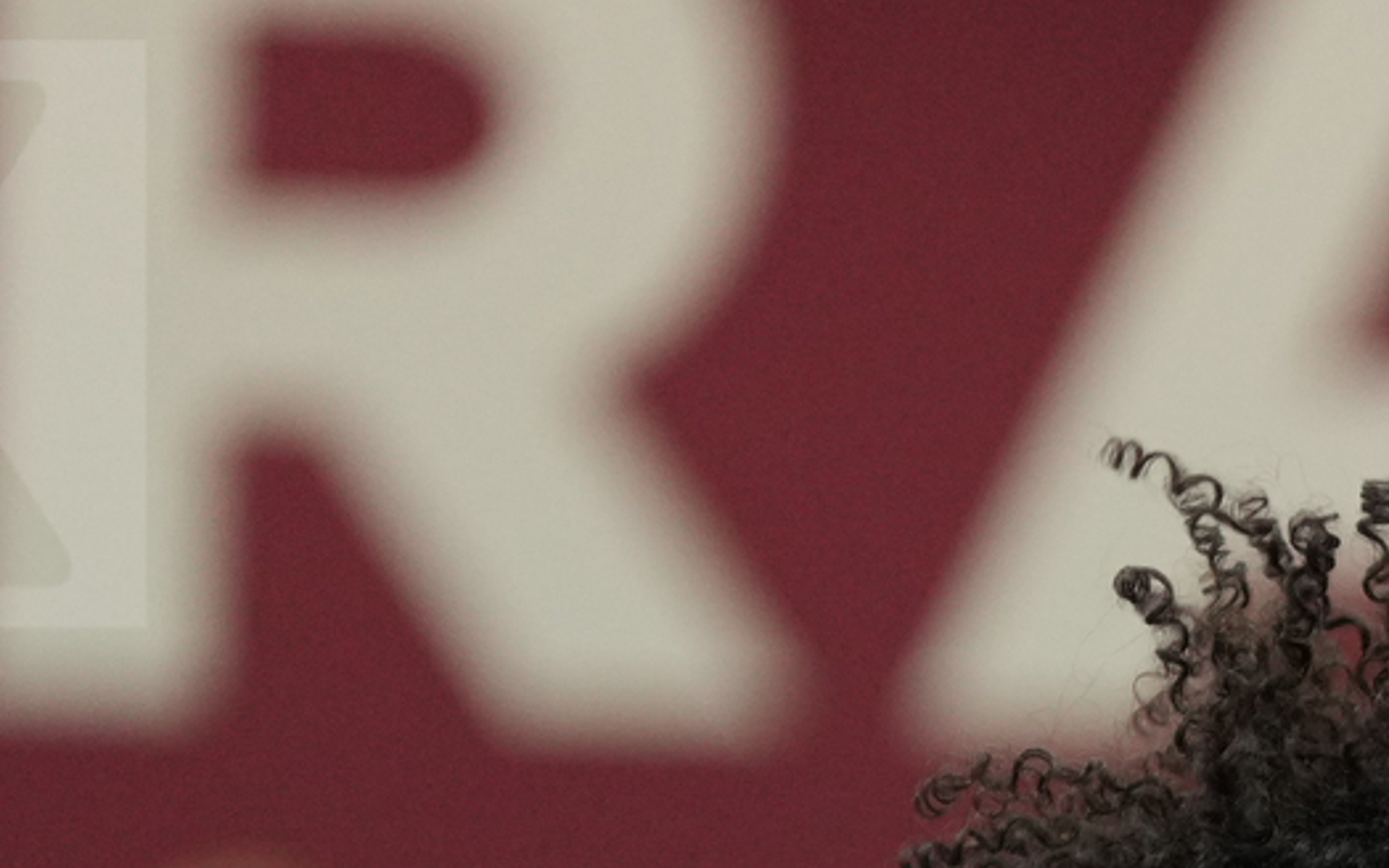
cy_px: 1479
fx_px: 36715
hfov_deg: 2.2
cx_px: 2035
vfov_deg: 1.4
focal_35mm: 970
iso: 2000
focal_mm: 200
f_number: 2.8
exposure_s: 1/1000
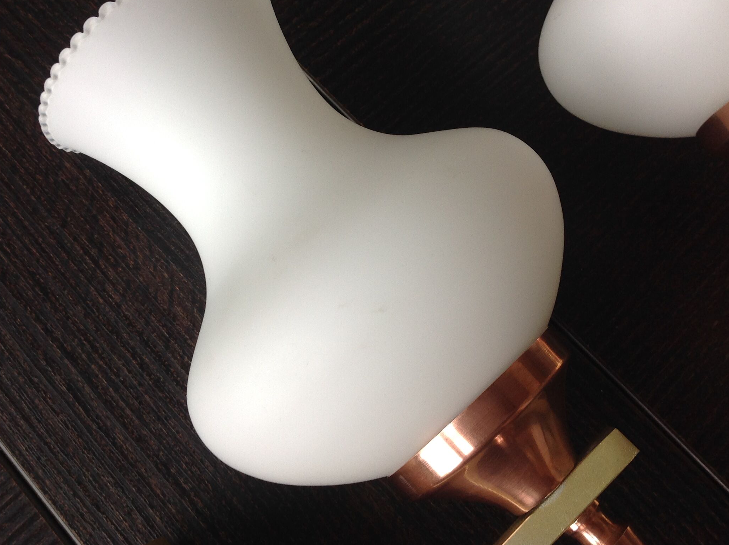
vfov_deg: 32.6
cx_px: 335
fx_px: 925
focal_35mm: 44
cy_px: 203
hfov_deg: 43.0
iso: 64
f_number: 2.4
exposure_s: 1/40
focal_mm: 4.28
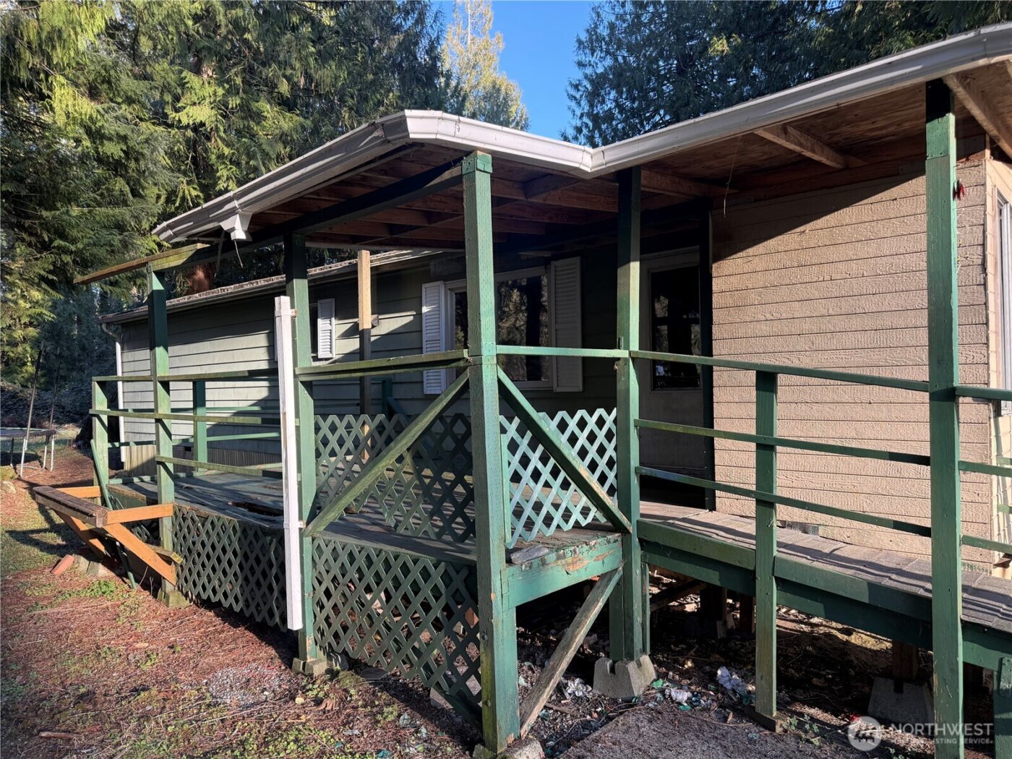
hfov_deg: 71.6
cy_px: 380
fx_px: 702
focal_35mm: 24
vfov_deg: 56.8
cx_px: 506
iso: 100
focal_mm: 6.76
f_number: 1.78
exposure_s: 1/233
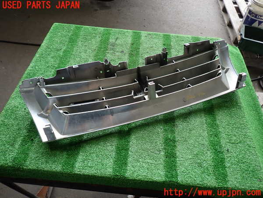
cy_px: 99
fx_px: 190
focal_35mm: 25
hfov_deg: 69.4
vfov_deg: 54.9
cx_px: 132
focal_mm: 4.5
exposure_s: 1/60
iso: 125
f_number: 2
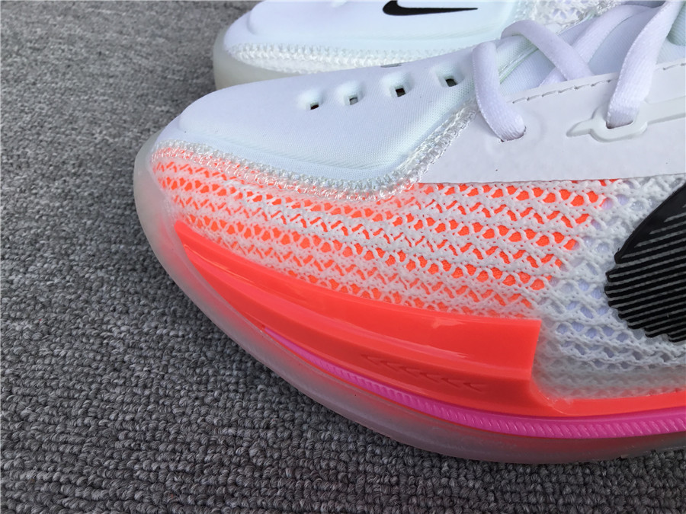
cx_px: 343
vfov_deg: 45.4
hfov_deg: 58.4
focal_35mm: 31
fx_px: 614
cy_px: 257
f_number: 2.4
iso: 25
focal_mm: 3.3
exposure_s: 1/599
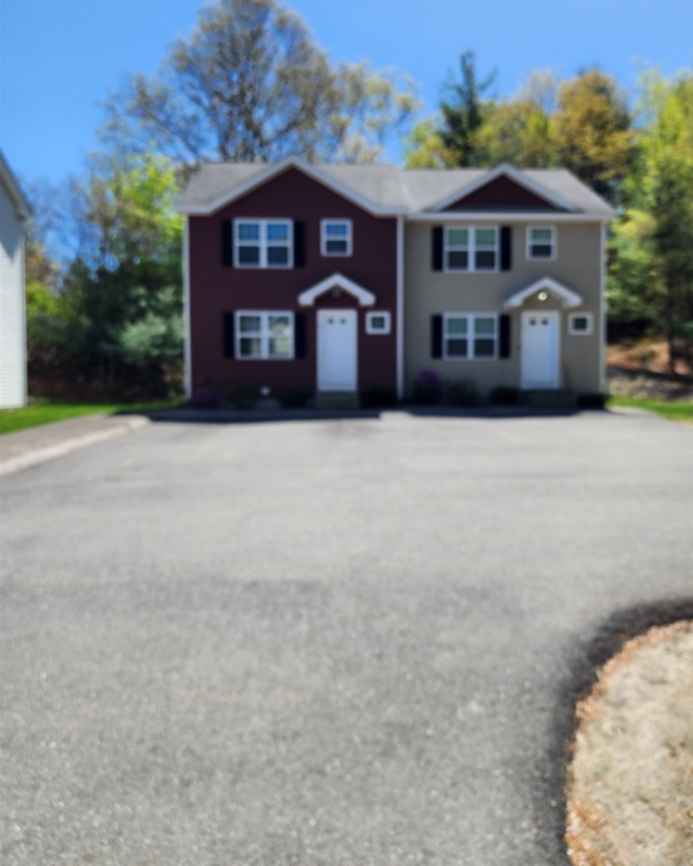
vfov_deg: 68.0
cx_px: 360
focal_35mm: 25
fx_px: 641
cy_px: 404
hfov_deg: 56.8
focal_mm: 6.4
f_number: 1.8
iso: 12
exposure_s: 1/796
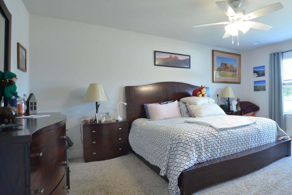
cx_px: 201
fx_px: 170
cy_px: 96
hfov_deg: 77.8
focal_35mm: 21
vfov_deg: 59.5
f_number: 3.5
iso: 400
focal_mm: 10
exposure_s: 1/30
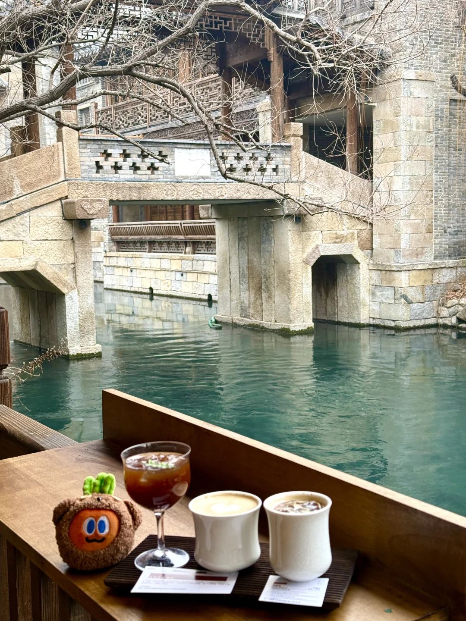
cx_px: 233
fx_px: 862
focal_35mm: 48
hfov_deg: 30.3
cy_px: 310
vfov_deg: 39.7
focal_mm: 6.76
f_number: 1.78
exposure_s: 1/121
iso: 50
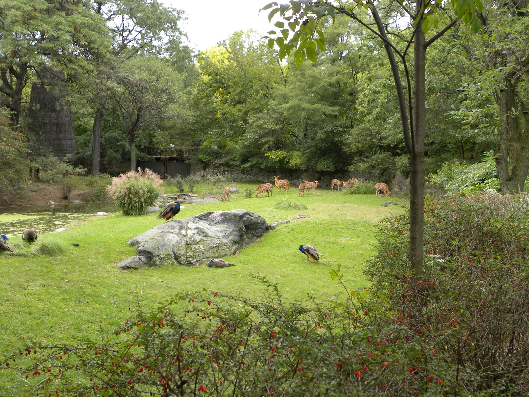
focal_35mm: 37
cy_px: 198
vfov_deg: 38.7
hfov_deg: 50.1
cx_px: 264
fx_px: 565
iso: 85
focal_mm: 6.6
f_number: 3.2
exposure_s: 1/84.2
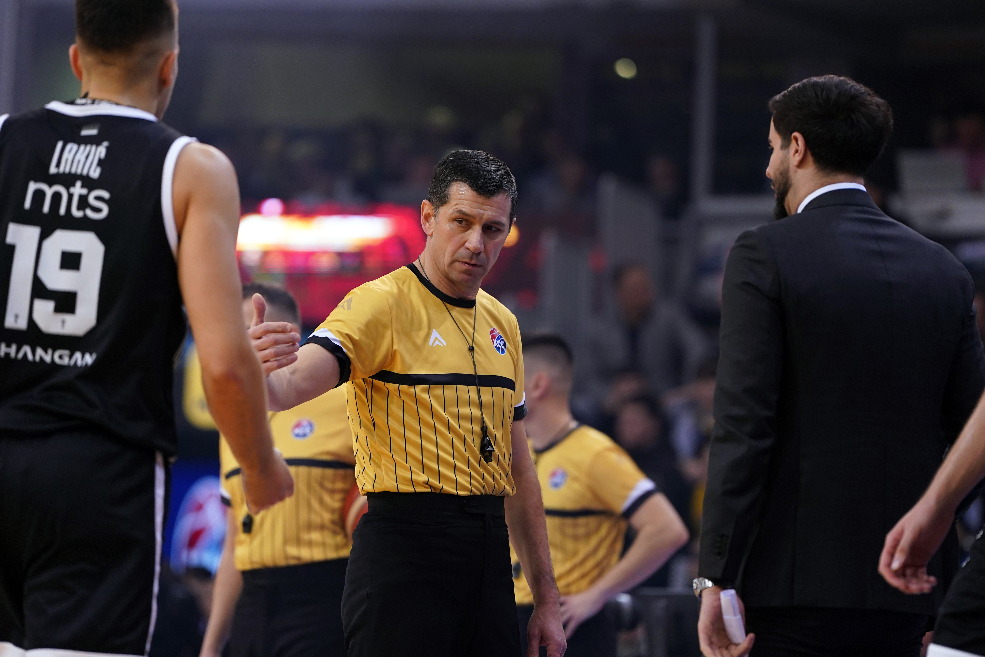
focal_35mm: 243
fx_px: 6648
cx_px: 495
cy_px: 295
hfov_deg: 8.5
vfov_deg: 5.7
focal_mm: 200
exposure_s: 1/1000
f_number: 2.8
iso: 1600
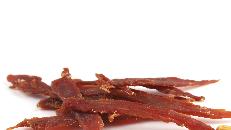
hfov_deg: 13.5
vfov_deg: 7.6
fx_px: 974
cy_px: 95
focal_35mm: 159
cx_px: 115
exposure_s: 1/15
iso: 100
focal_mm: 80
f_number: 11
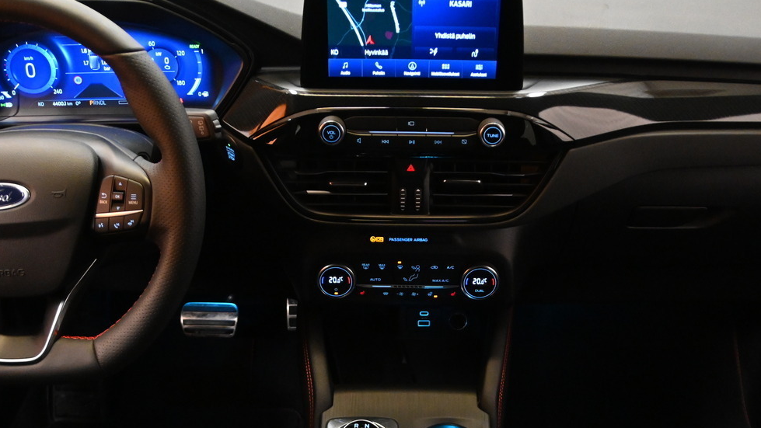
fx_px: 1600
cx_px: 396
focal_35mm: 79
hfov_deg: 26.7
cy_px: 311
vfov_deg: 15.2
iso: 3200
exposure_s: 1/100
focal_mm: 30.5
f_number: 5
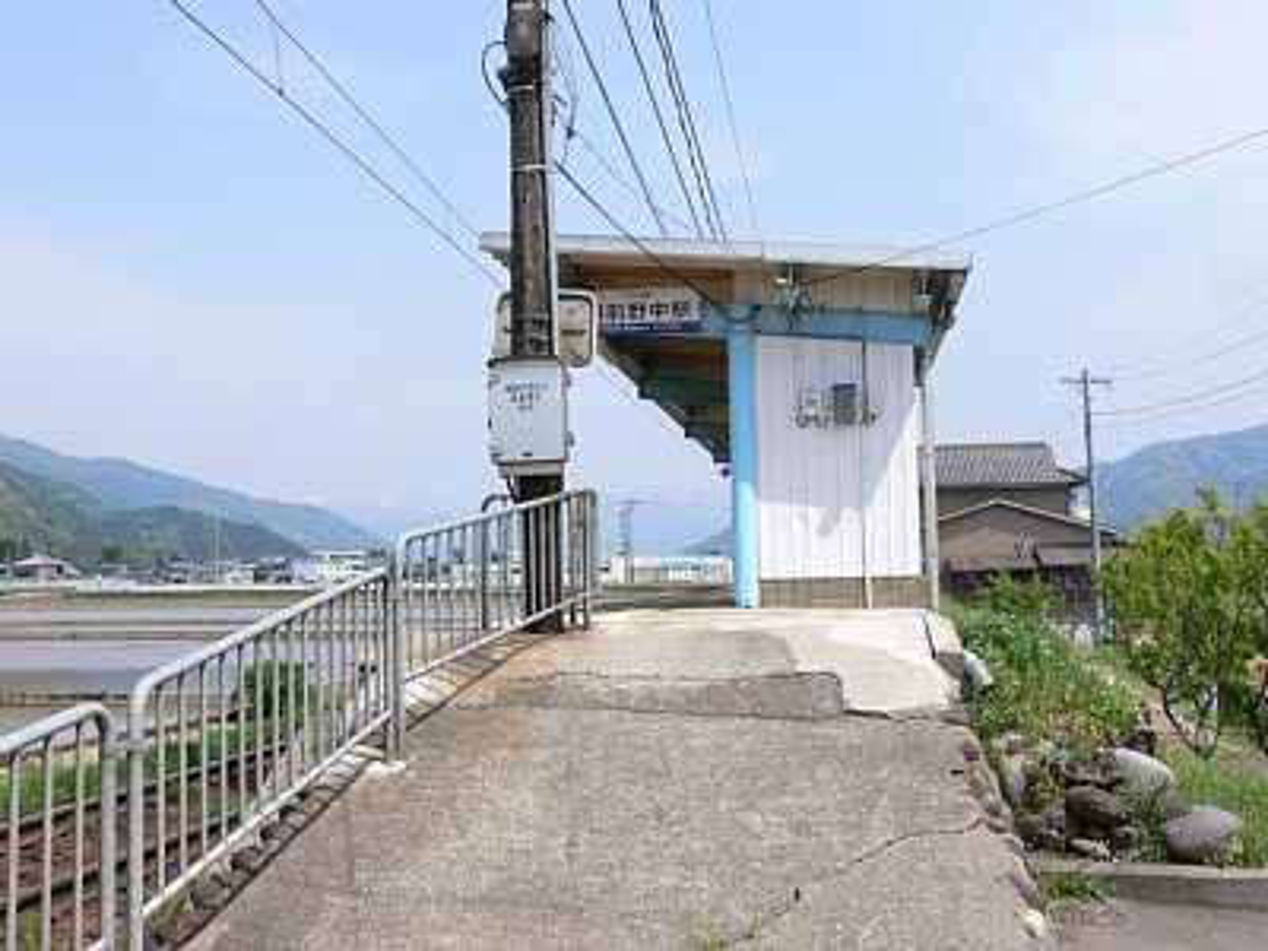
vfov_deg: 36.8
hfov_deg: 47.9
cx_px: 634
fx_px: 1429
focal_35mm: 39
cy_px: 476
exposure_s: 1/250
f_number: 5.6
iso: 80
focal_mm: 8.3
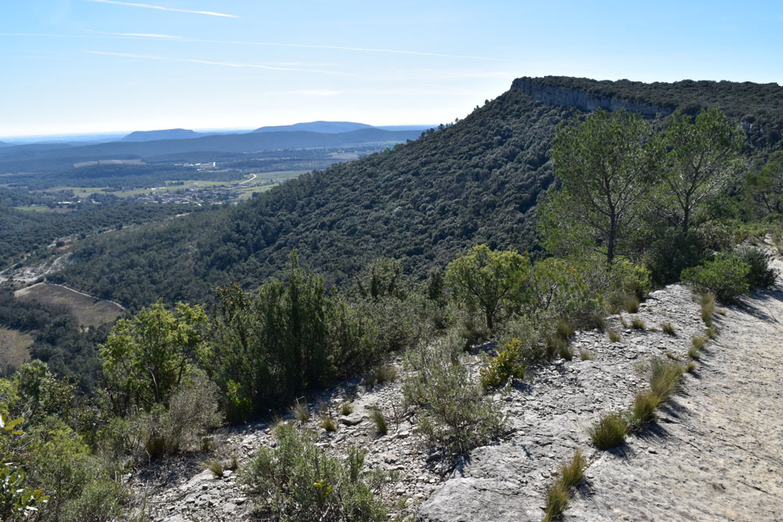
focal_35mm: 27
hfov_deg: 67.4
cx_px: 392
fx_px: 587
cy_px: 261
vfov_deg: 47.9
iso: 400
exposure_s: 1/320
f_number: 16
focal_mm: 18
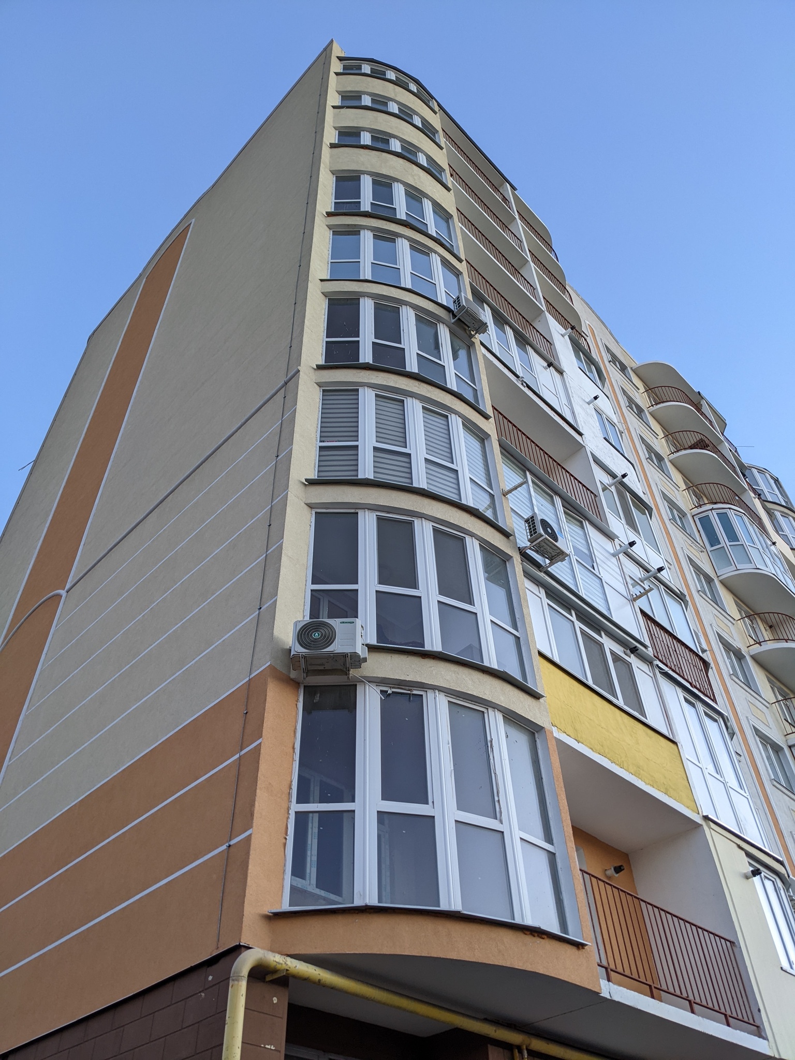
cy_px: 530
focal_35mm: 27
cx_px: 398
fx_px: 827
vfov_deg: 65.3
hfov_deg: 51.4
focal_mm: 4.38
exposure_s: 1/49.9
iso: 60
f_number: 1.73
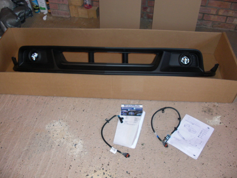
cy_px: 89
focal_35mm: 36
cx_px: 118
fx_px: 246
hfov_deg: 51.4
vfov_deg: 39.7
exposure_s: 1/60
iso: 200
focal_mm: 6.3
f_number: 2.8
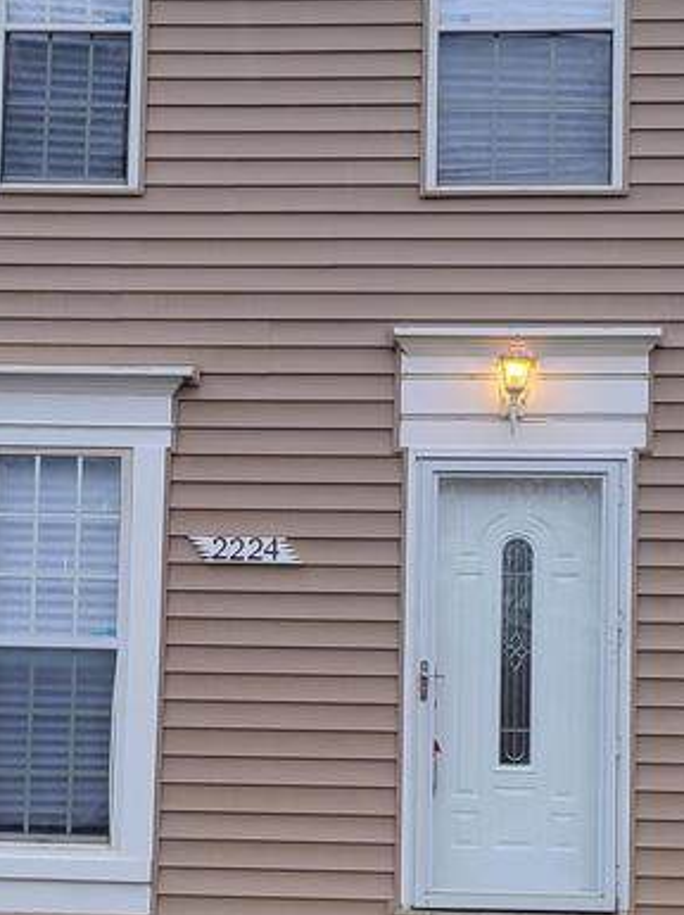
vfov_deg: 26.5
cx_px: 292
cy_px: 646
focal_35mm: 73
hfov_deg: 20.1
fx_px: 1926
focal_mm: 5.4
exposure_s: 1/225
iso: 40
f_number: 1.8
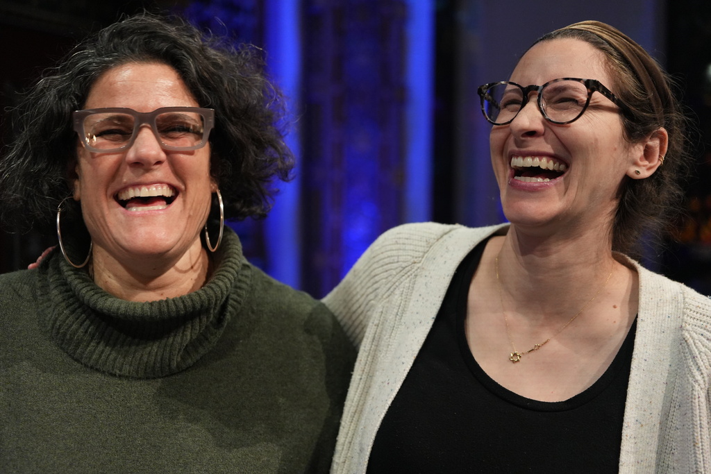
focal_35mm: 47
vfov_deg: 28.7
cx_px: 356
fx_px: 928
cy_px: 237
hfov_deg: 41.9
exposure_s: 1/200
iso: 3200
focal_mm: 47
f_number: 2.8
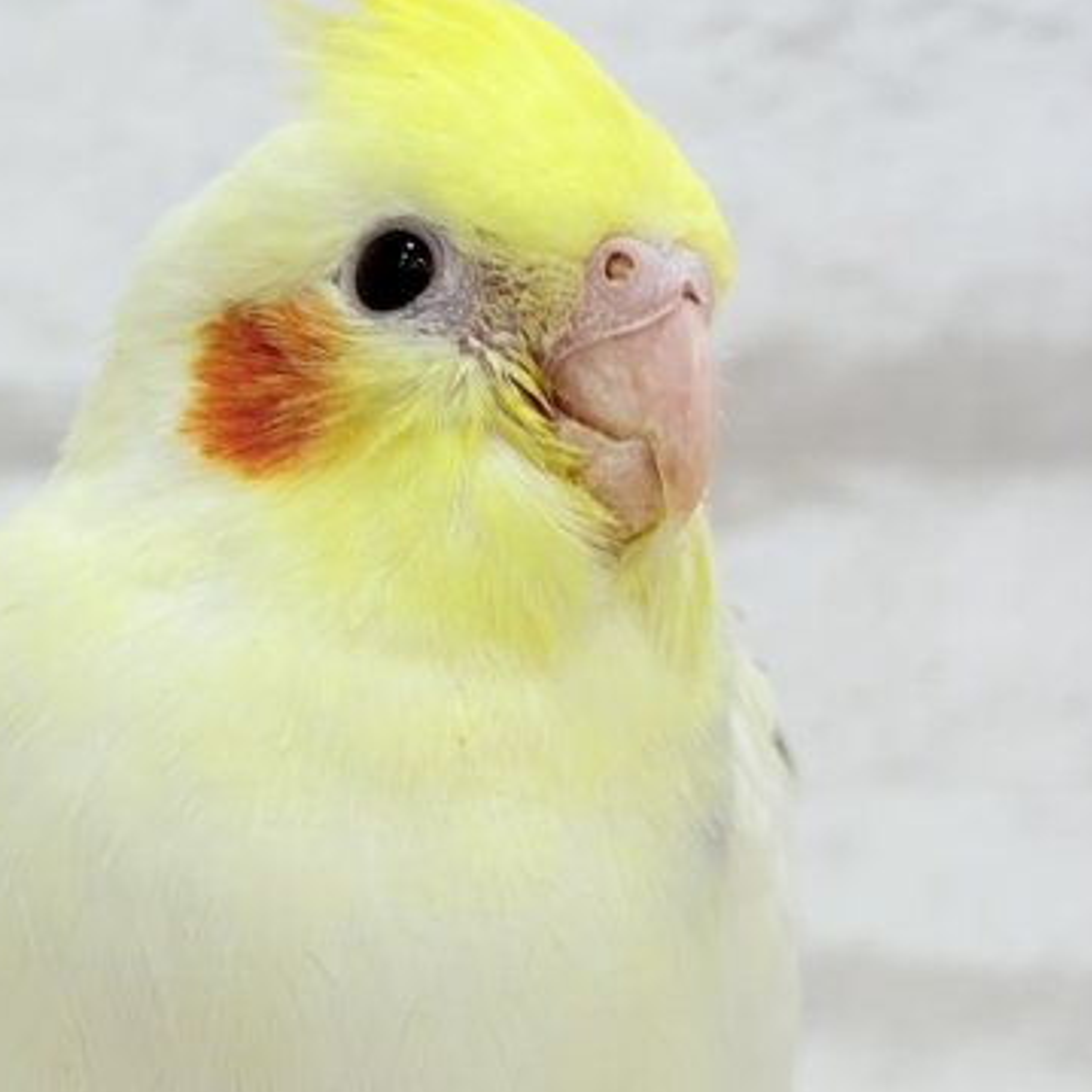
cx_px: 350
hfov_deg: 21.0
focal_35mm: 82
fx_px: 2927
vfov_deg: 21.1
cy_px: 508
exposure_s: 1/50
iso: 32
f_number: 1.6
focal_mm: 5.96
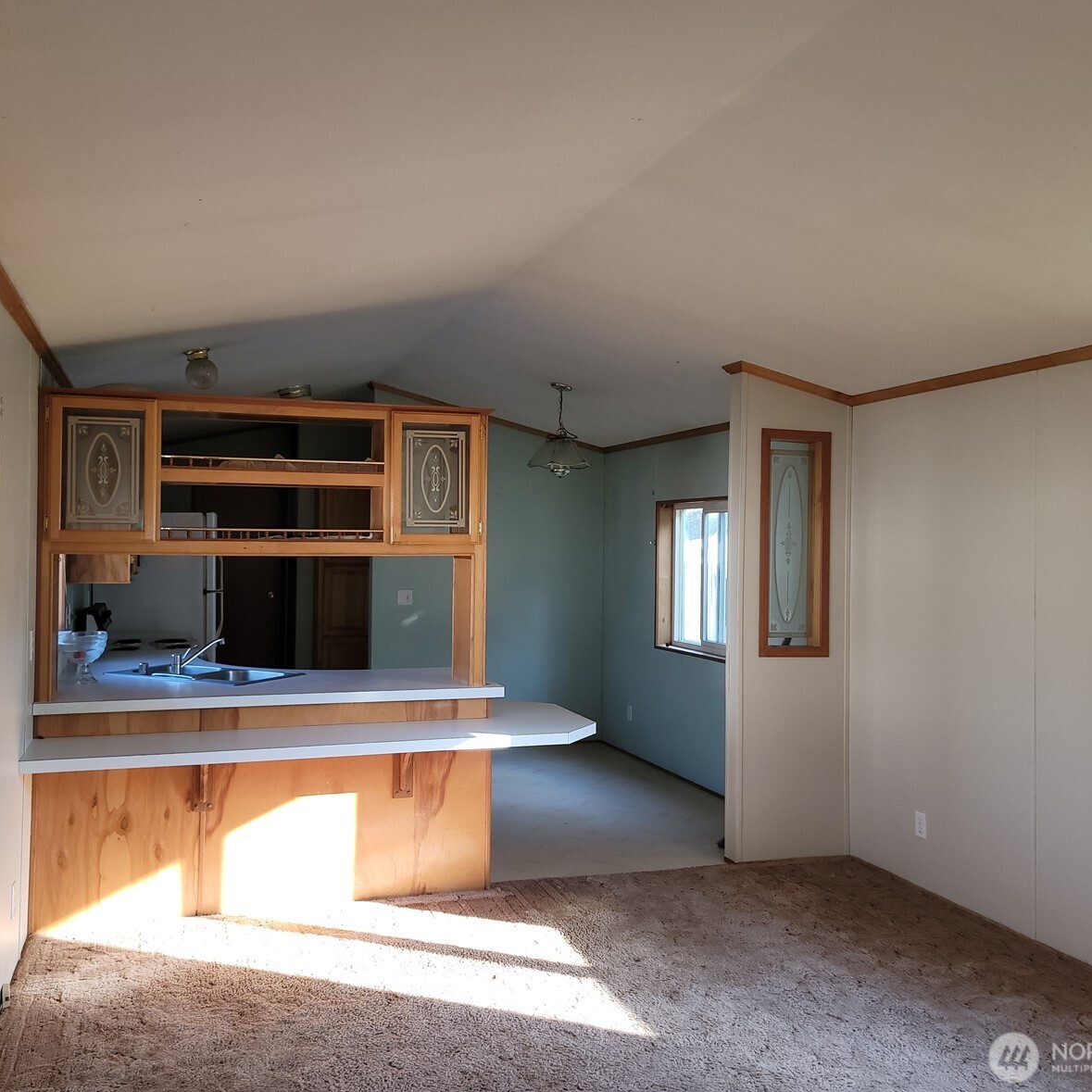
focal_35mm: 30
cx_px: 488
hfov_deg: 53.9
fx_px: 1071
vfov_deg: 54.0
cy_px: 539
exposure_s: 1/60
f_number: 1.8
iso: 40
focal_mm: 7
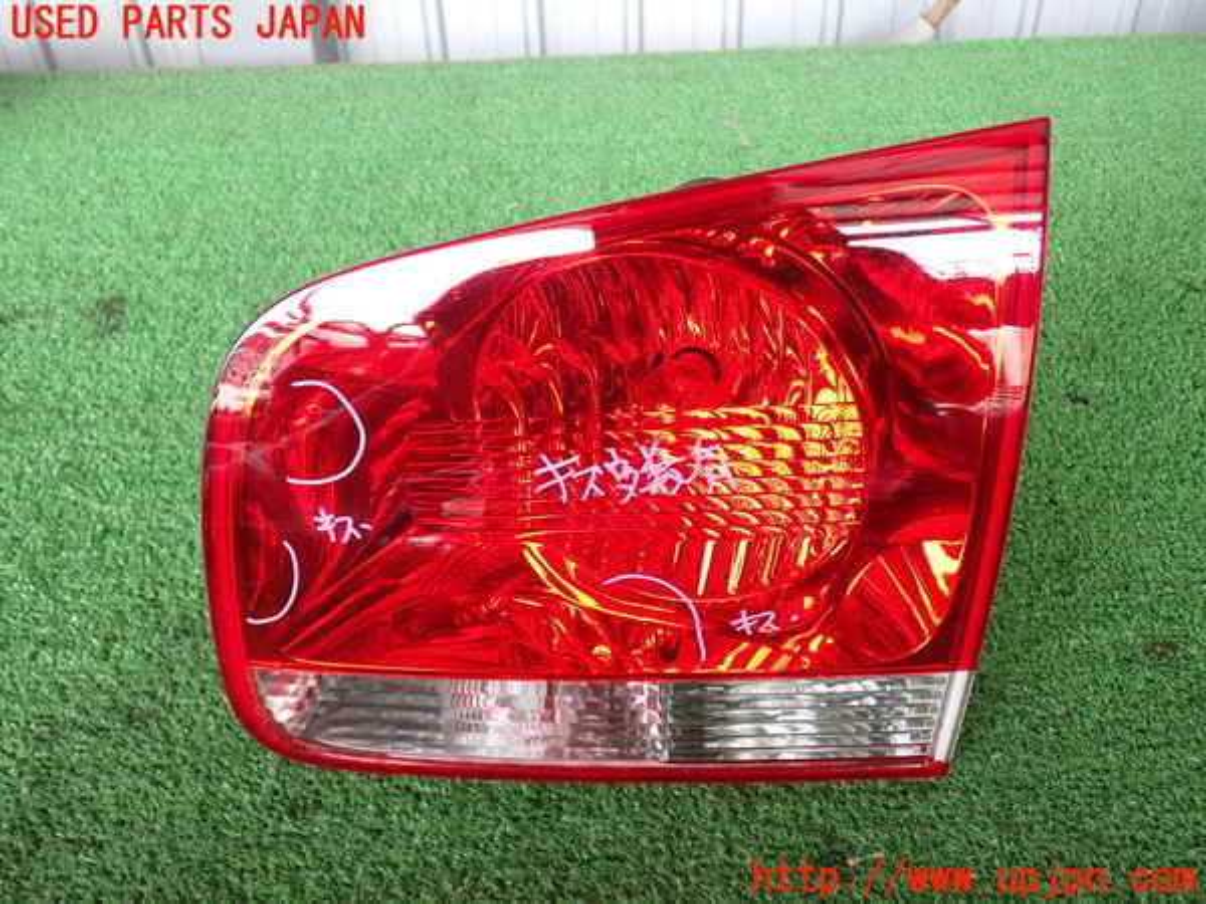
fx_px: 1115
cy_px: 452
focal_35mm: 32
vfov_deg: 44.2
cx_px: 603
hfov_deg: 56.8
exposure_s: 1/60
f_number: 2.4
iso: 200
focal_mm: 5.79
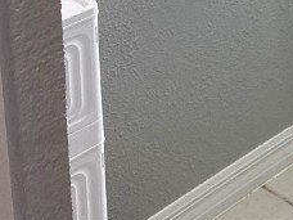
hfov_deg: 15.3
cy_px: -270
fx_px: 990
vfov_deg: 11.1
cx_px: 463
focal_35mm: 117
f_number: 1.8
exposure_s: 1/120
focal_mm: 4.25
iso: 100
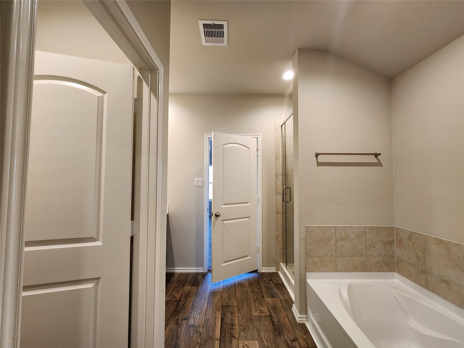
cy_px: 174
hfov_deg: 106.2
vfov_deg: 89.9
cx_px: 232
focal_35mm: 13
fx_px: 174
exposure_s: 1/60
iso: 250
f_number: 2.2
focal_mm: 2.2
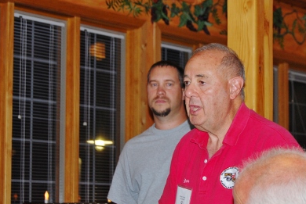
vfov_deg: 11.2
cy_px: 128
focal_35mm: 123
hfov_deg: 16.6
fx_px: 1047
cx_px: 198
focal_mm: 50
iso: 200
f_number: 5.6
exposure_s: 1/60
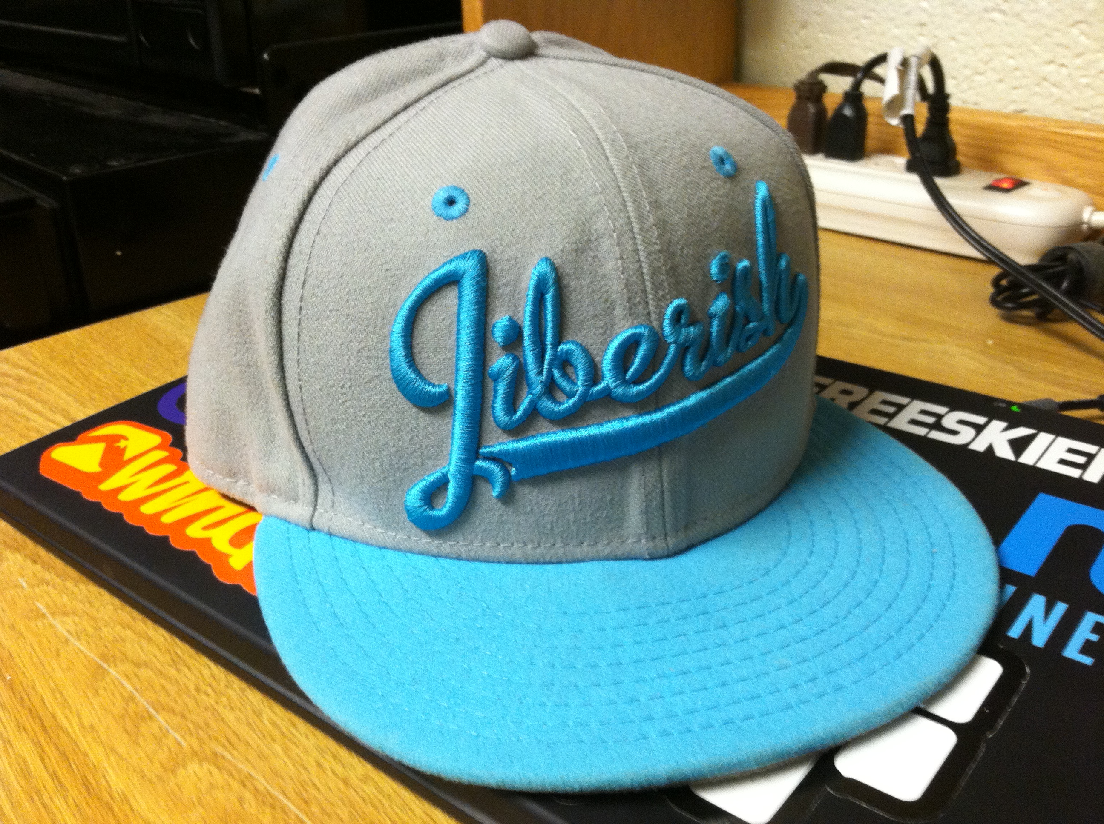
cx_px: 552
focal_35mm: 35
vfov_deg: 40.6
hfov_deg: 52.7
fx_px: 1115
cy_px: 412
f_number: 2.8
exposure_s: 1/15
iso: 200
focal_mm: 3.85
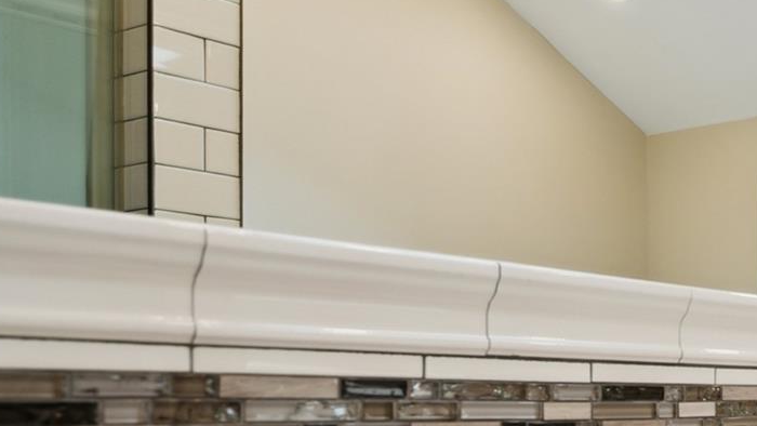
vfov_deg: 24.0
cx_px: 1092
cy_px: 351
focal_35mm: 49
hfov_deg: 29.2
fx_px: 984
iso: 200
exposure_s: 1/80
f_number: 5.6
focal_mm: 16
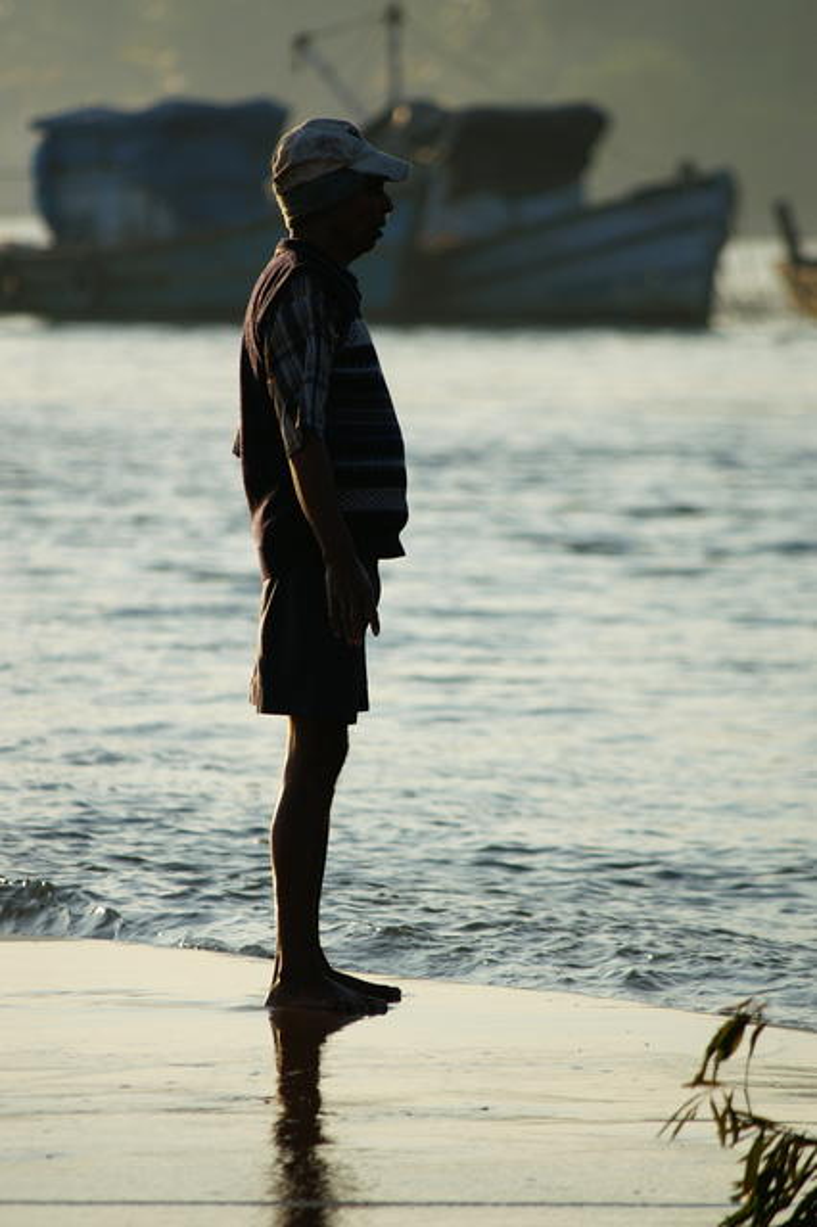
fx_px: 15334
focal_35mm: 450
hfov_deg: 3.1
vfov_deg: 4.6
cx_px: 408
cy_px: 614
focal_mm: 300
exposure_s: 1/640
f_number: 5.6
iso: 100
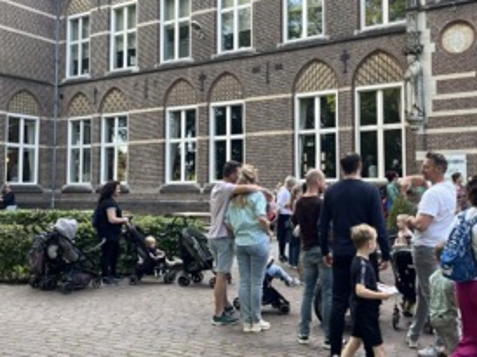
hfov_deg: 49.0
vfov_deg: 37.6
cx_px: 249
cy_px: 152
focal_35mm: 38
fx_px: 523
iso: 40
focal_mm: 5.1
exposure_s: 1/121
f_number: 1.6
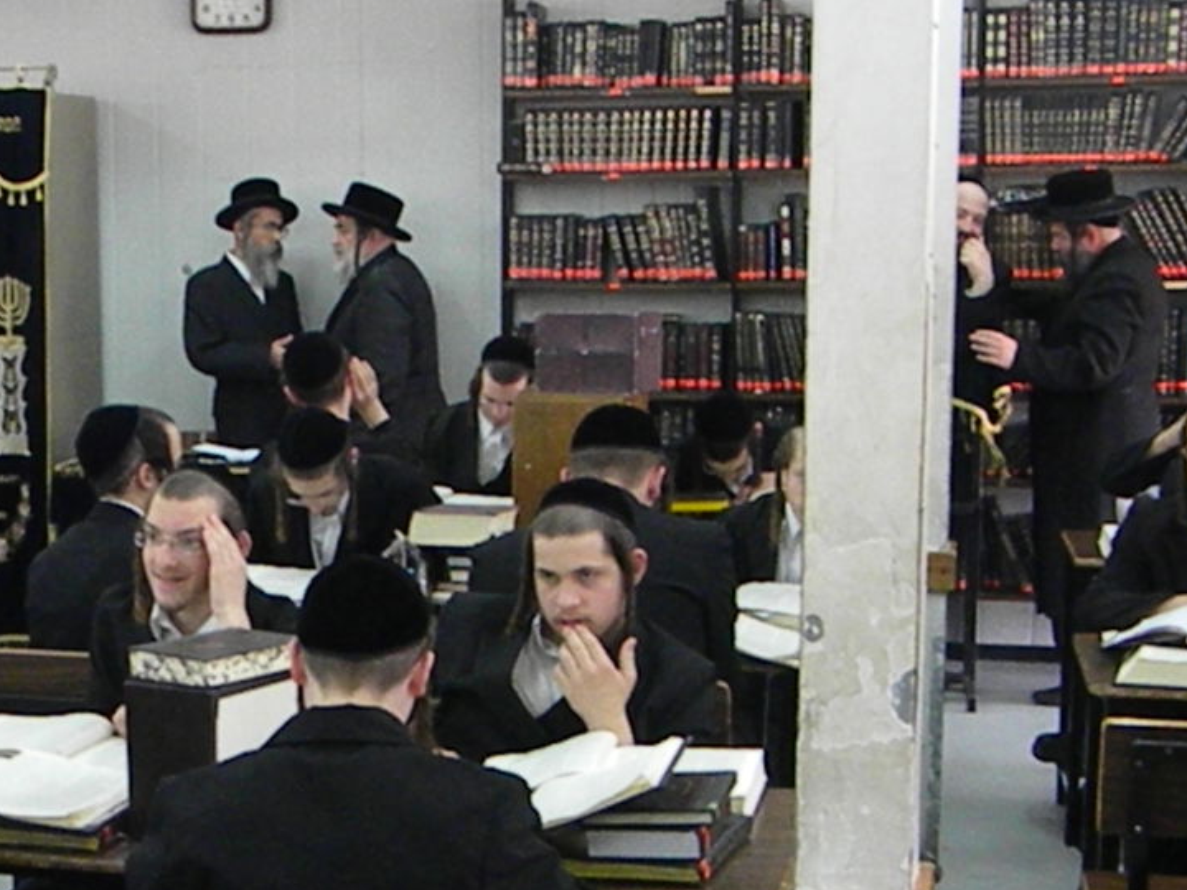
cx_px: 195
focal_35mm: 70
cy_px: 628
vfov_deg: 20.9
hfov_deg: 27.1
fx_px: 2400
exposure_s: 1/93.1
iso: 911
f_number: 3.7
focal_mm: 6.4
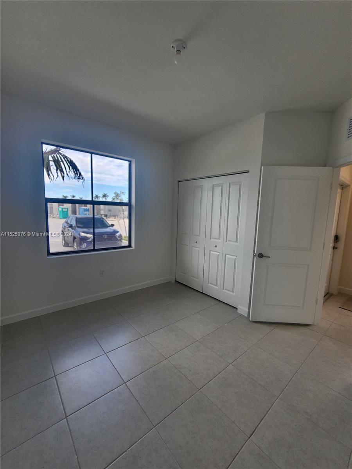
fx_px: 176
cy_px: 234
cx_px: 176
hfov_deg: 89.9
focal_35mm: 13
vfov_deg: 106.2
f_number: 2.2
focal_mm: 2.2
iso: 80
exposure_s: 1/120
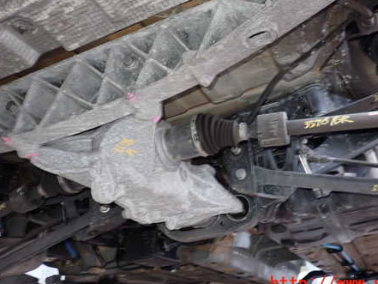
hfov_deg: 53.9
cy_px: 102
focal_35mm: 34
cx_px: 207
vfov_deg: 41.4
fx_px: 371
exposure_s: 1/30
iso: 250
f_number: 2
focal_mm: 4.5
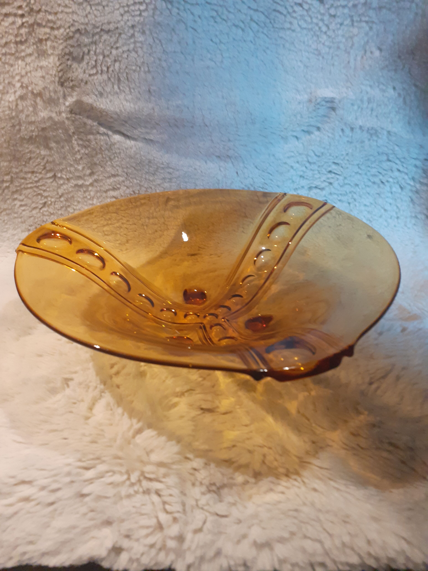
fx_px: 445
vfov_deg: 65.3
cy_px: 286
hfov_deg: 51.4
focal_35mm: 27
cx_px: 214
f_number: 1.9
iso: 200
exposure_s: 1/25
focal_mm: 3.6
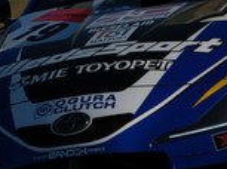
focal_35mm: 2078
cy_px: 86
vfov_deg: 0.7
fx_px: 13595
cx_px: 338
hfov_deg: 1.0
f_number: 9
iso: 200
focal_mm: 305.2
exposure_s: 1/640
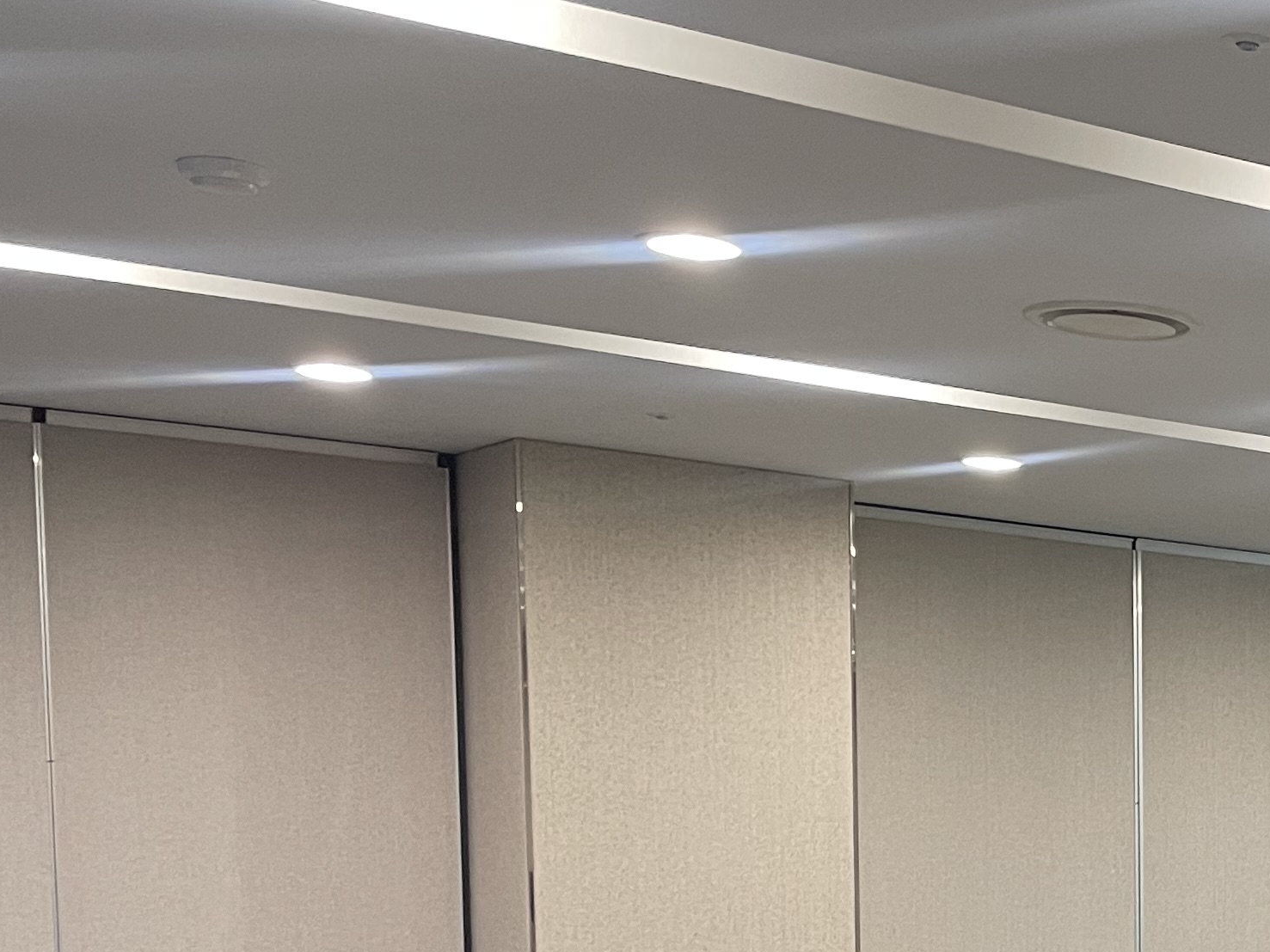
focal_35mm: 71
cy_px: 1170
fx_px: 2604
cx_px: 1667
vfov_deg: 19.4
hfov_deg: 24.0
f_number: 1.6
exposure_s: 1/60
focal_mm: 4.2
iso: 160
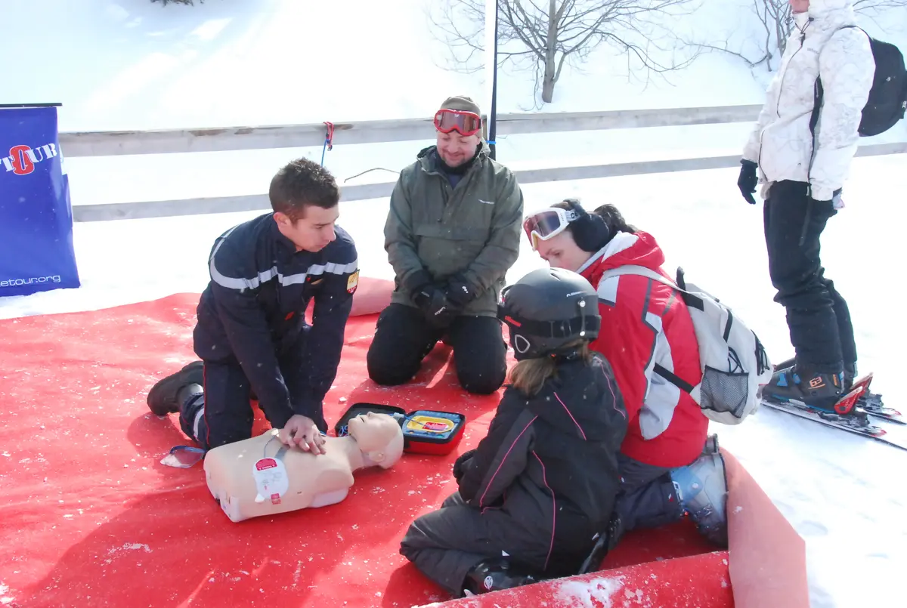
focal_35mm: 40
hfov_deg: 47.8
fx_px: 1022
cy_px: 304
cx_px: 454
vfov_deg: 33.1
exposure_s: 1/500
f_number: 11
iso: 1600
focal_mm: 27
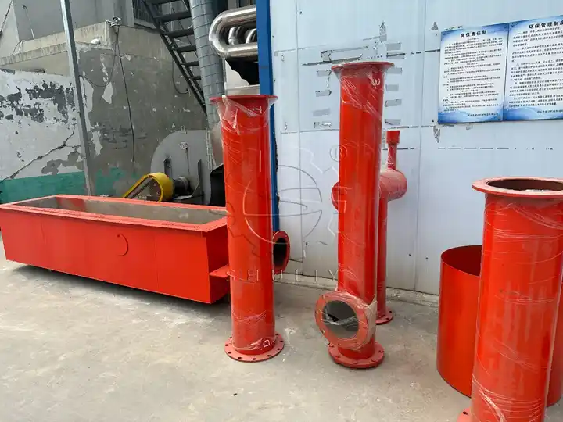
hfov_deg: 71.6
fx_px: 390
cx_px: 282
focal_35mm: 24
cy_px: 211
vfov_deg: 56.8
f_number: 1.78
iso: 80
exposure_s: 1/1495
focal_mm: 6.86
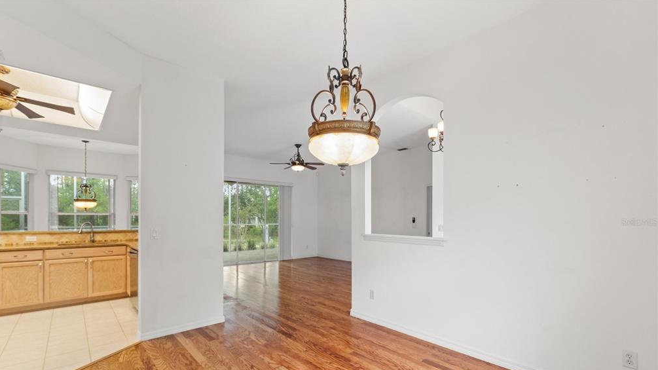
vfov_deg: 66.4
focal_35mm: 16
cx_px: 323
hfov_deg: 99.4
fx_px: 279
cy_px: 222
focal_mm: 10
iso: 400
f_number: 7.1
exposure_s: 1/6
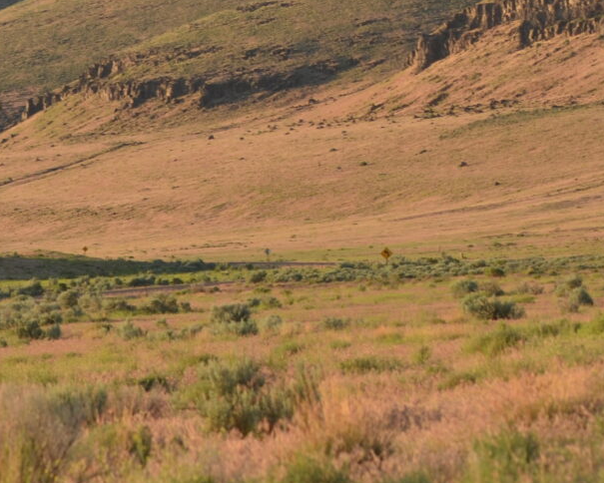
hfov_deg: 5.8
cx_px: 597
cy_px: 72
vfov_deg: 4.6
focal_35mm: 333
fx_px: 5953
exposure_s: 1/200
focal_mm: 70
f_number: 4
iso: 100
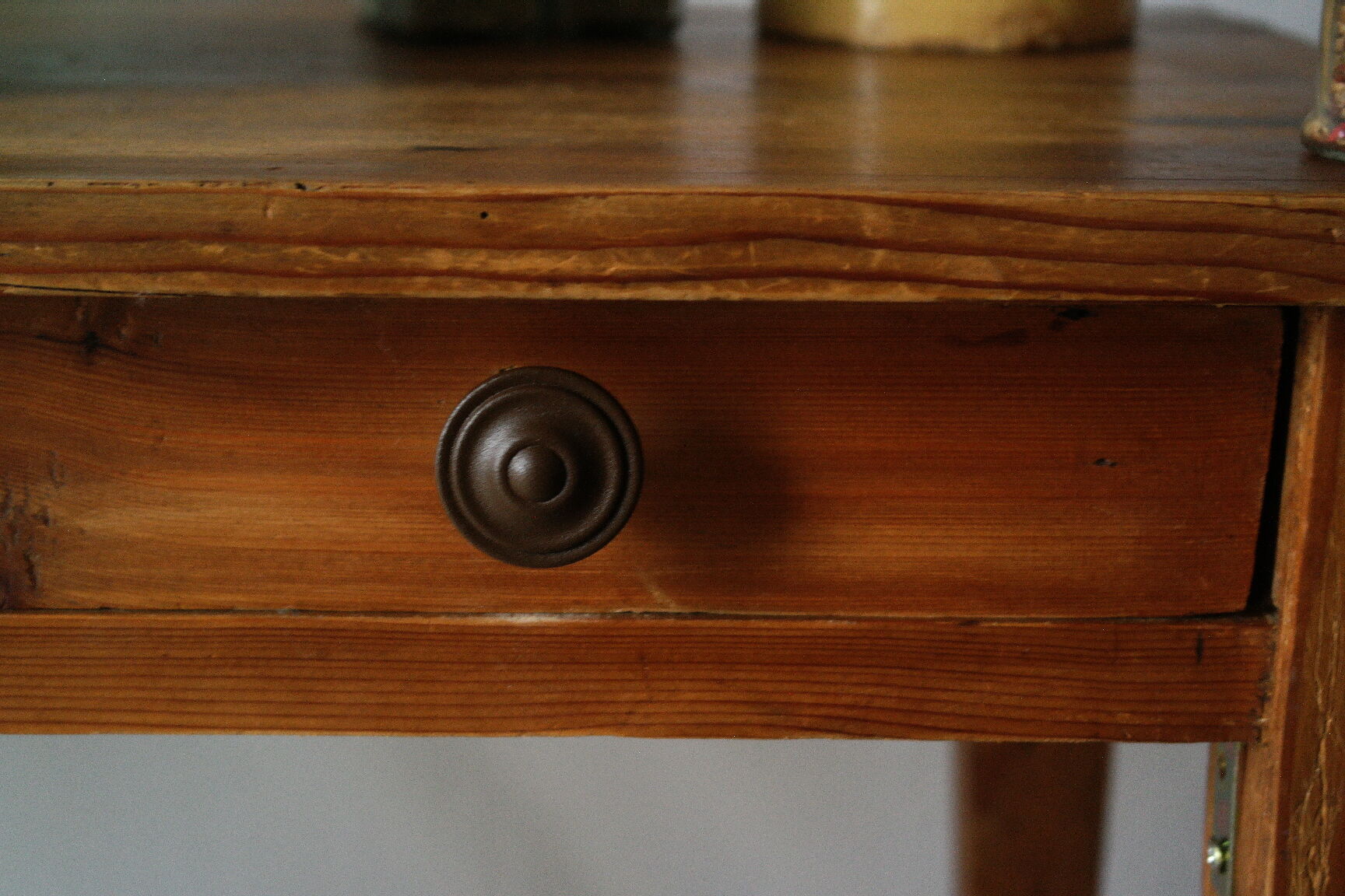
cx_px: 672
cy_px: 448
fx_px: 2167
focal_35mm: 58
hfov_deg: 34.5
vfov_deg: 23.4
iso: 800
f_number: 5.6
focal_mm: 38
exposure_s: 1/30
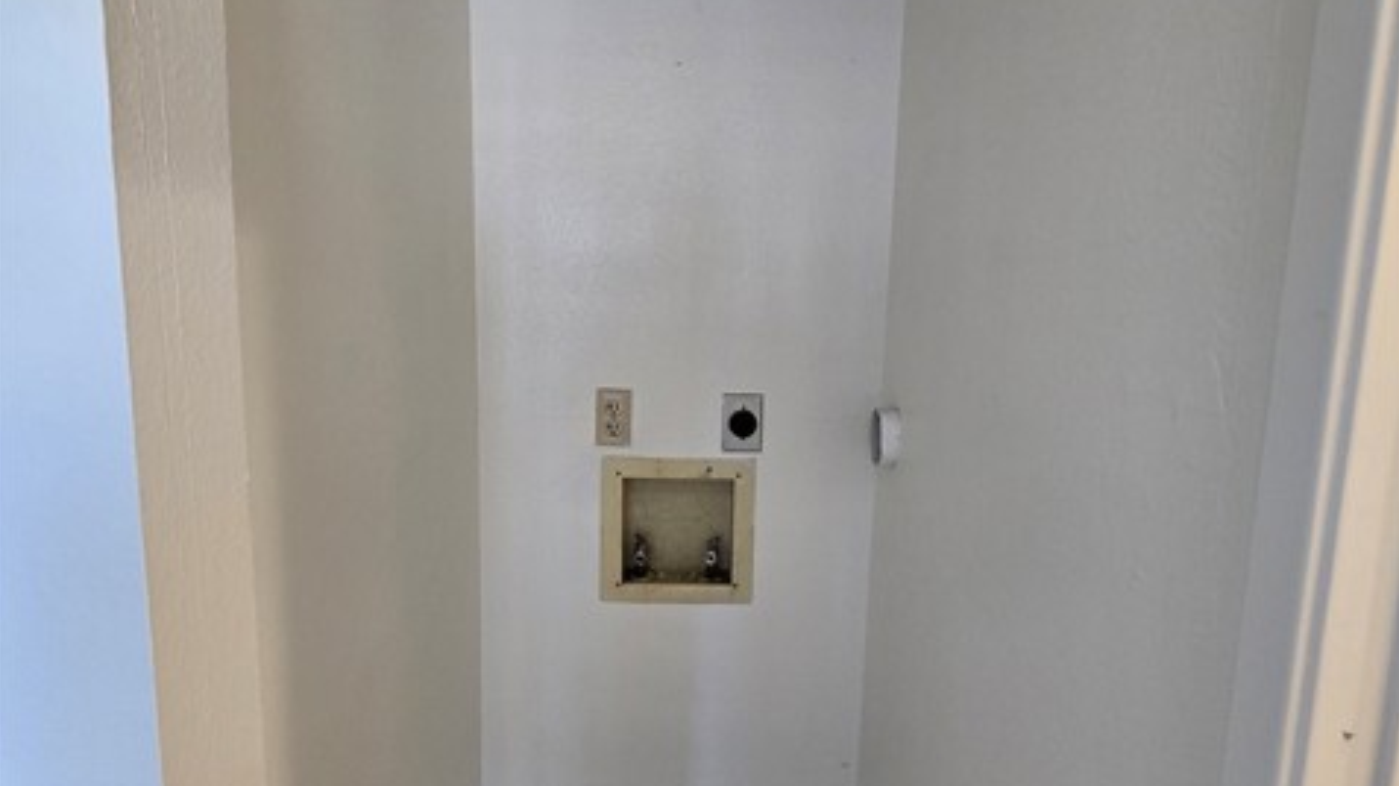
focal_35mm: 19
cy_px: 384
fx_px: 705
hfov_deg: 89.6
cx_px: 701
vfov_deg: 58.3
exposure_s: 1/60
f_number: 2.2
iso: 250
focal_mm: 2.2
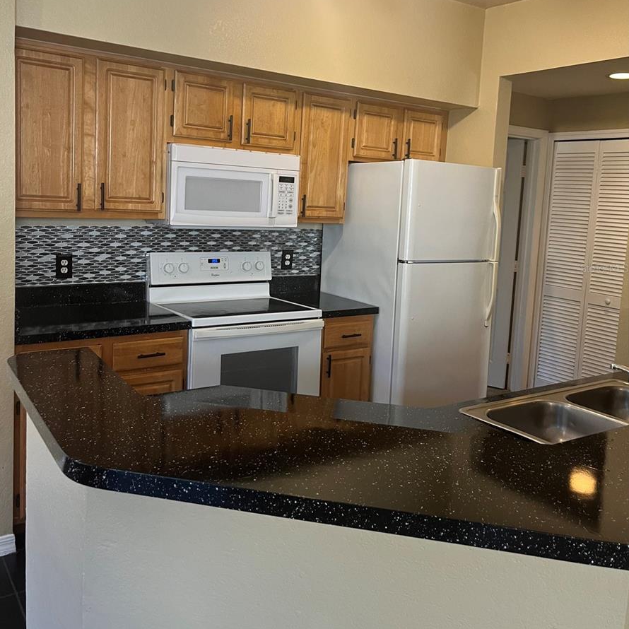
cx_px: 312
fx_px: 637
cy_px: 268
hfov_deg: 52.5
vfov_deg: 52.3
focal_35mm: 31
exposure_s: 1/60
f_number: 1.6
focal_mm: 5.1
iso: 100
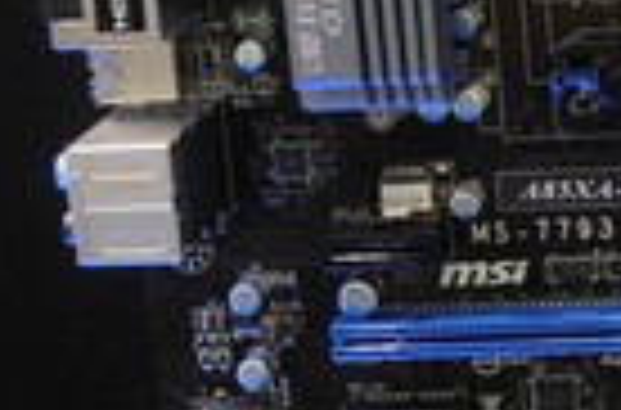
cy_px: 124
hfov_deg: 12.2
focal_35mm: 157
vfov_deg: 8.7
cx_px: 1048
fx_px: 2699
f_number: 4
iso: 800
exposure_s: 1/60
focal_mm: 24
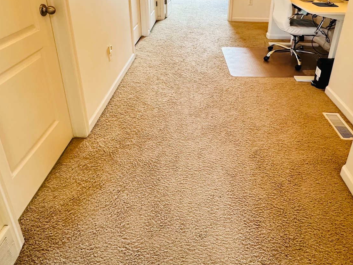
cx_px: 193
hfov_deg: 67.2
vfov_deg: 50.2
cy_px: 57
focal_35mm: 26
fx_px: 265
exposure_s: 1/60
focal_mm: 2.22
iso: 320
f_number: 2.2
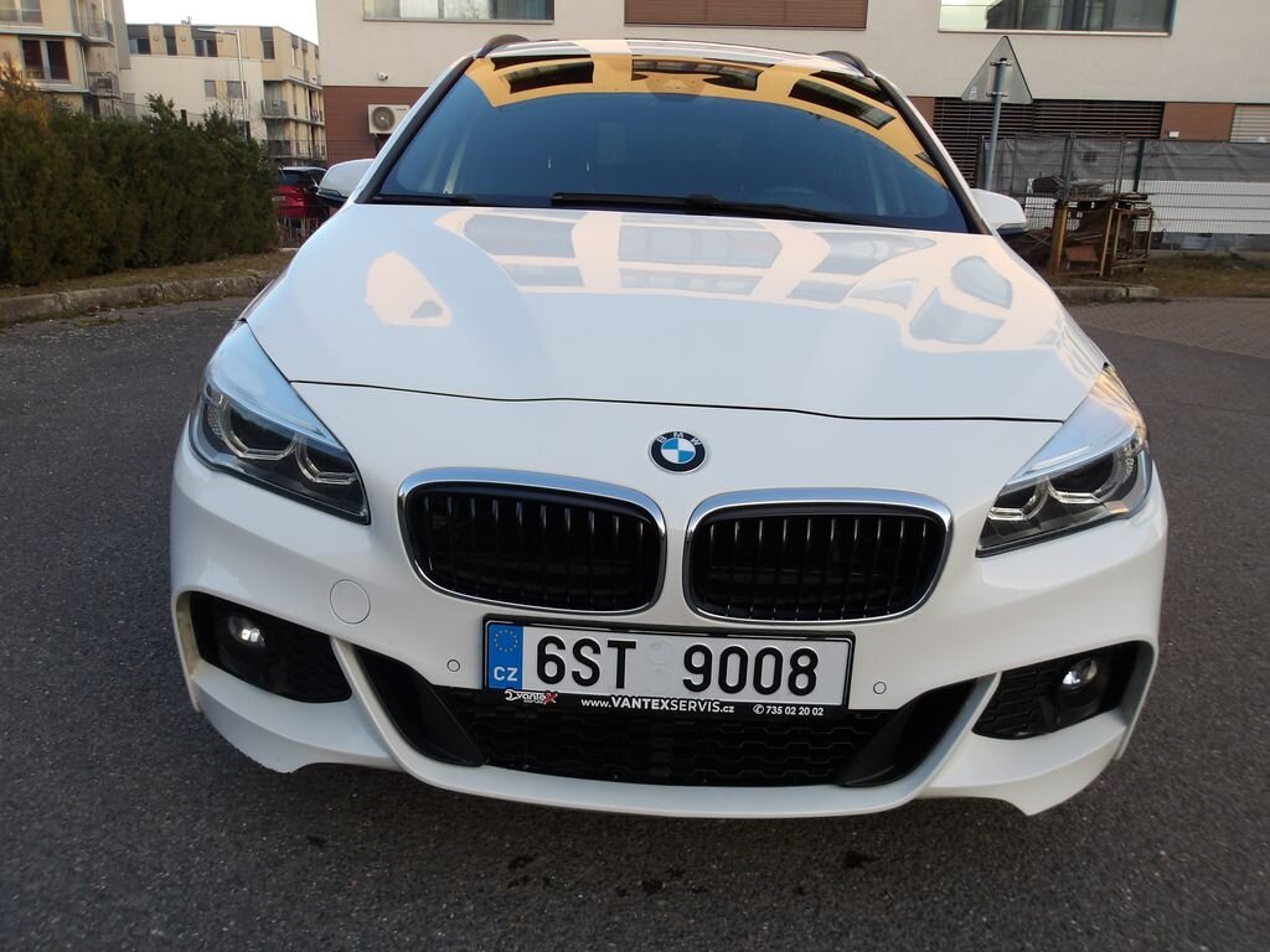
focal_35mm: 27
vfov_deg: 51.4
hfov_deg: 65.3
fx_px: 991
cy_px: 476
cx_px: 635
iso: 100
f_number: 3
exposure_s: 1/147
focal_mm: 4.9
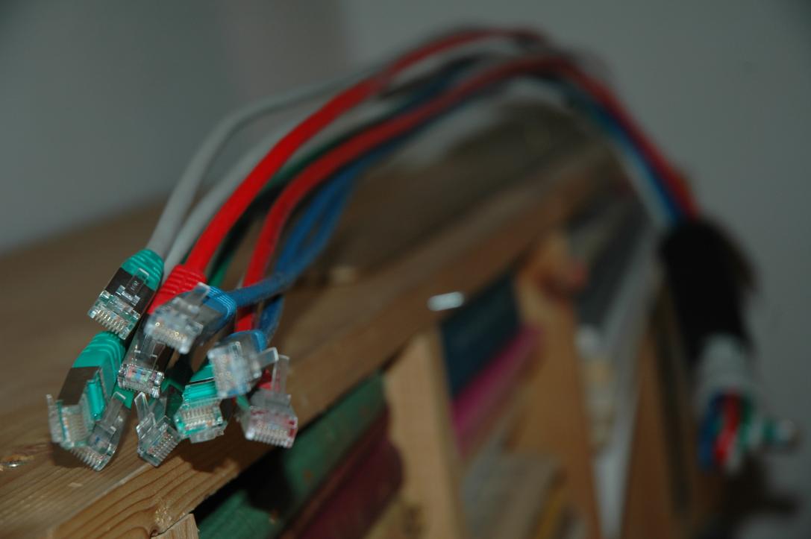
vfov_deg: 13.0
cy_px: 270
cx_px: 406
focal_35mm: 105
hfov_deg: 19.5
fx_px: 2364
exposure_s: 1/60
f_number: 4.5
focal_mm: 70
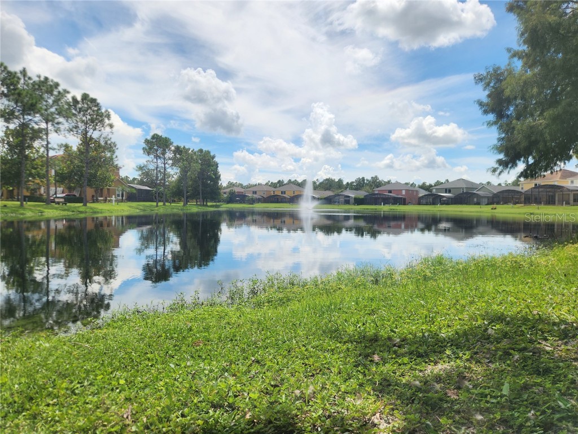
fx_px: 384
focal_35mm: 23
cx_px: 289
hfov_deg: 73.9
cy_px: 217
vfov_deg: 58.9
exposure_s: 1/2708
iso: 20
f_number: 1.8
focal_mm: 5.4
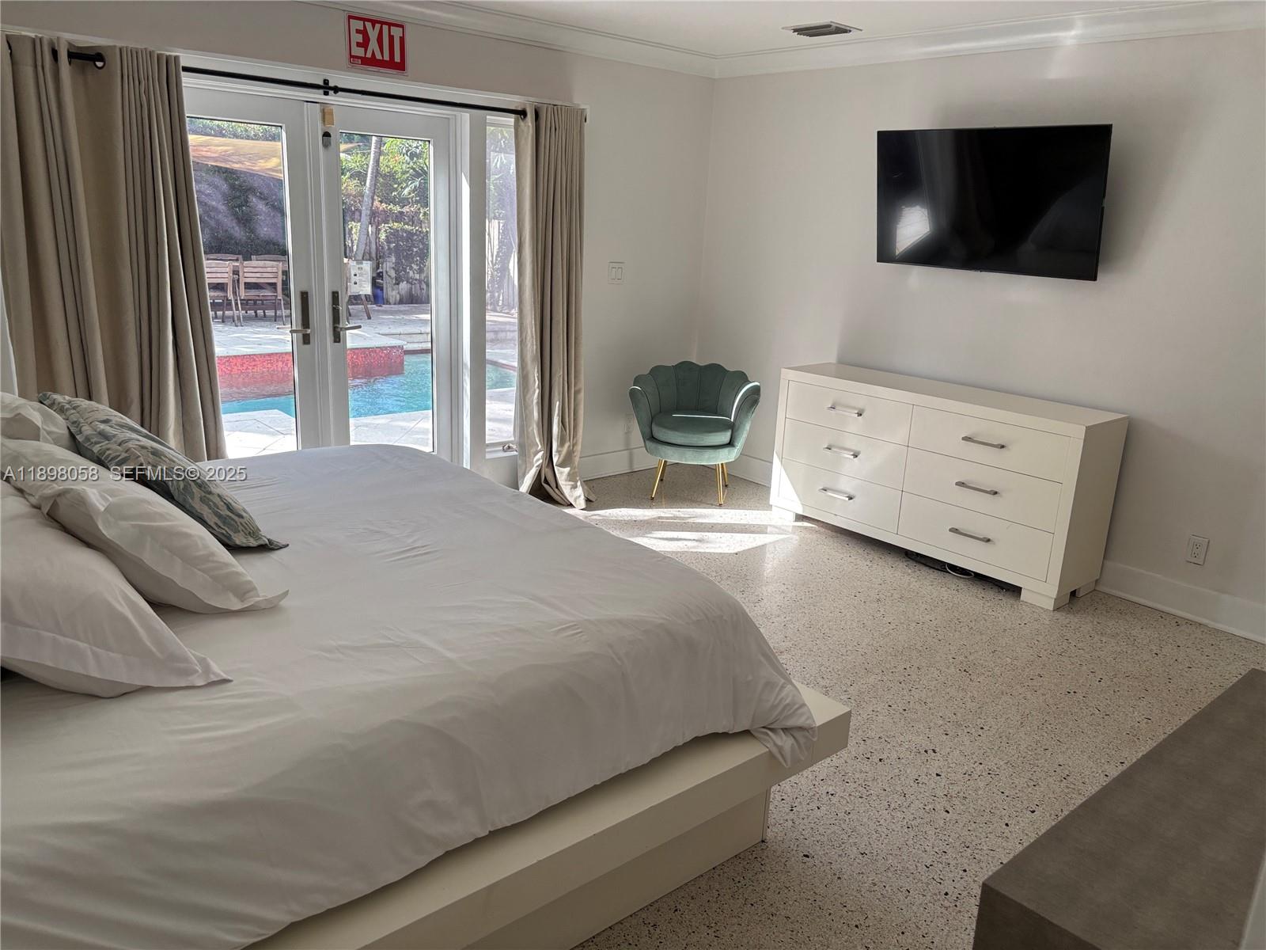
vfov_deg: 53.1
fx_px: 951
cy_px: 475
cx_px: 633
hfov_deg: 67.3
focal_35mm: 26
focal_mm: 5.96
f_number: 1.6
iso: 50
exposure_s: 1/165
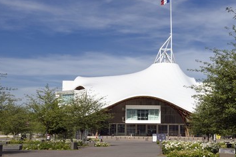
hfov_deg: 35.0
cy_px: 76
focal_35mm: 57
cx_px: 137
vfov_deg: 23.8
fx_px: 374
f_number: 22
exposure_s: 1/200
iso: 200
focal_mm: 48
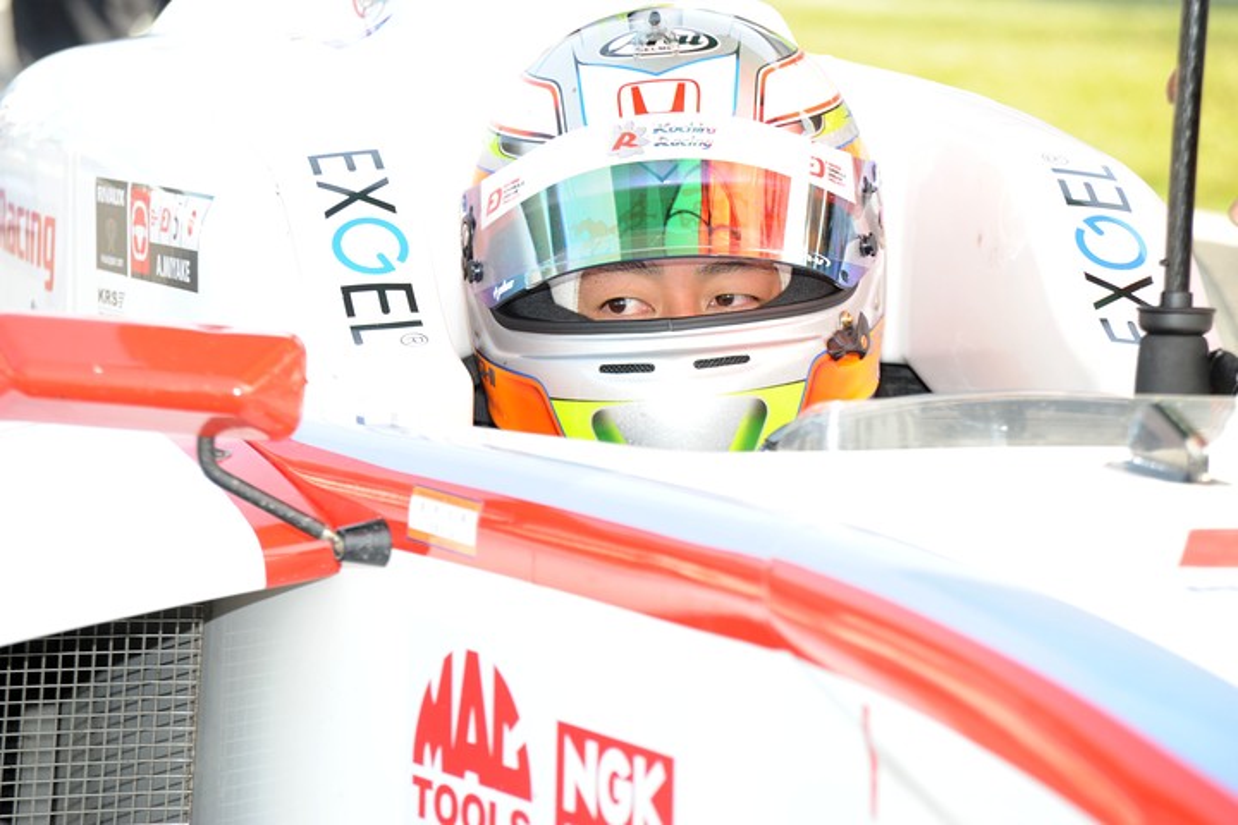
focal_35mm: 200
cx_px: 619
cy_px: 412
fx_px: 6877
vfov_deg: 6.9
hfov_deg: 10.3
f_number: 9.5
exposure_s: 1/250
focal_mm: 200
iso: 800
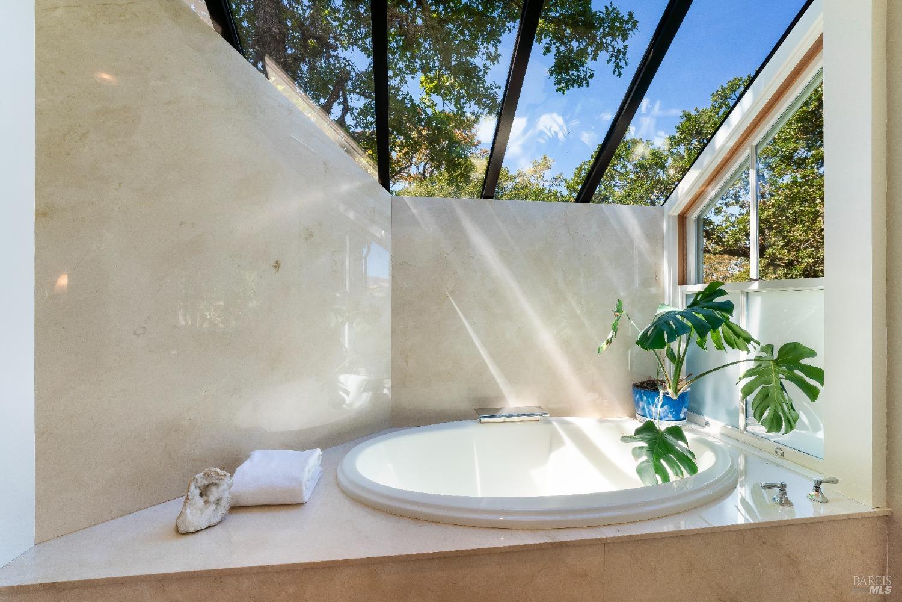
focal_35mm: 16
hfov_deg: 96.7
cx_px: 451
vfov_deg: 73.7
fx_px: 401
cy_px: 301
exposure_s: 1/8
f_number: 13
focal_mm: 16
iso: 100
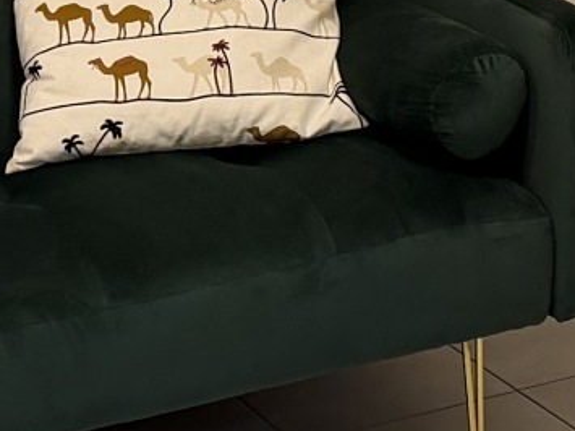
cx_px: 544
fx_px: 2873
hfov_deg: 11.3
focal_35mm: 173
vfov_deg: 8.1
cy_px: -462
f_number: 1.78
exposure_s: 1/50
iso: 200
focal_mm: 6.76
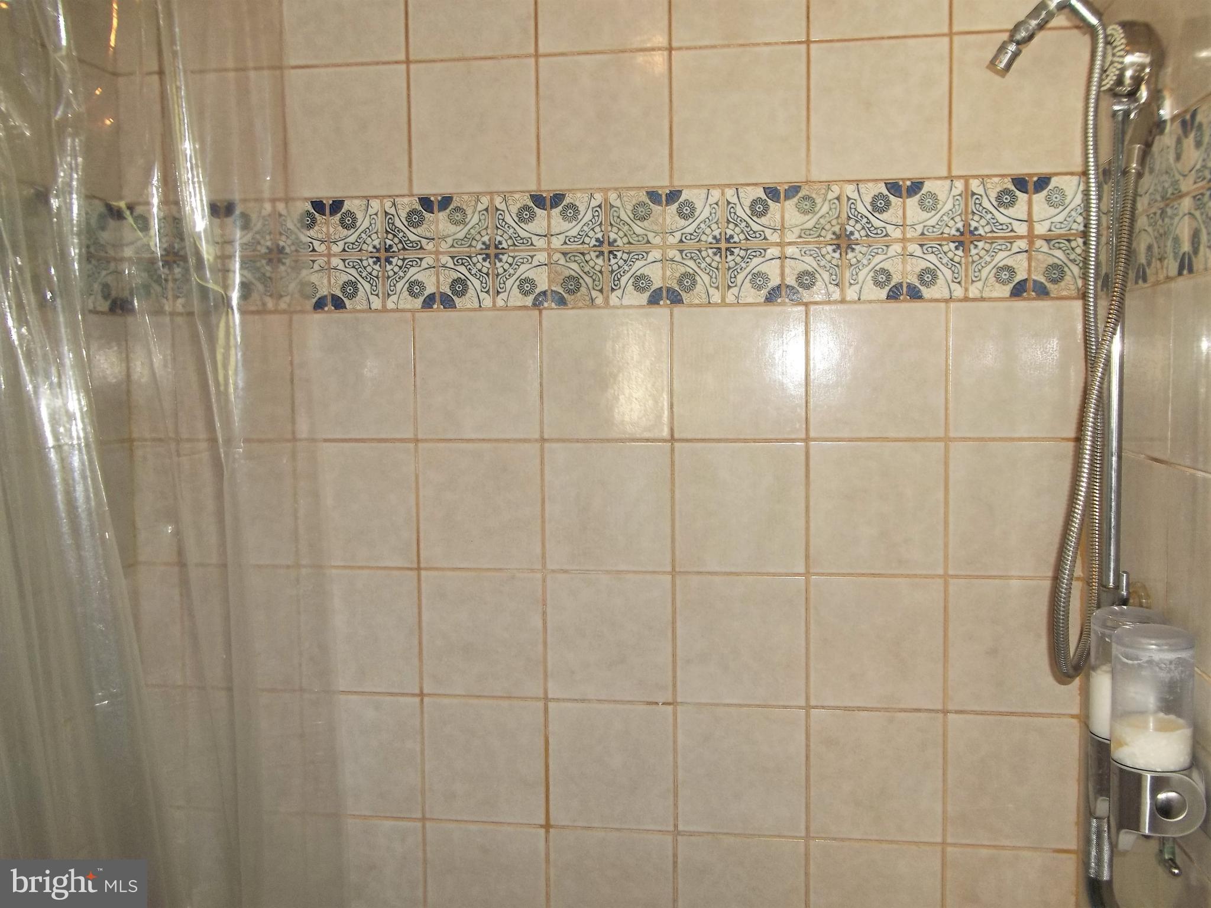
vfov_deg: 44.1
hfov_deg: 56.8
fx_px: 1119
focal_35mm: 32
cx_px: 606
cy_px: 454
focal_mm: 5.7
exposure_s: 1/30
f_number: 2.9
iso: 80
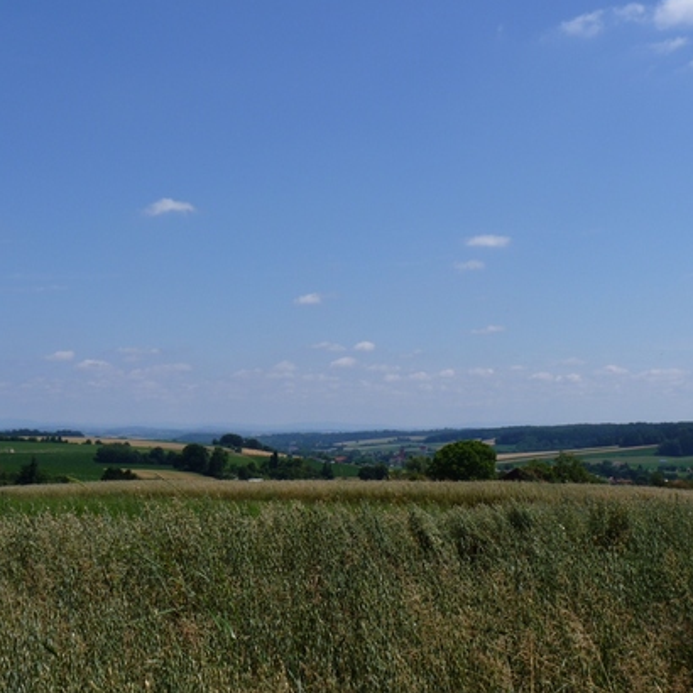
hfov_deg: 29.6
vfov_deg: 29.6
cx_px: 338
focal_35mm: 58
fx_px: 1314
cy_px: 341
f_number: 5.6
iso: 80
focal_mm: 8.5
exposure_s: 1/500
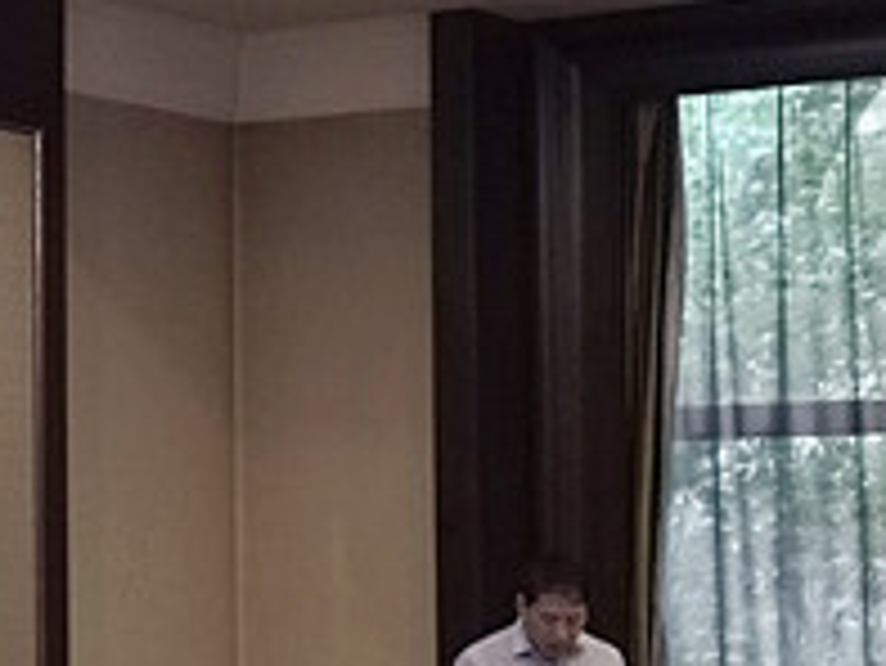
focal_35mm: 138
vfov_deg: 10.7
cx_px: -351
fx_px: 3534
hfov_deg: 13.6
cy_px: 436
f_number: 1.6
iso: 160
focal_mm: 3.95
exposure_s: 1/40
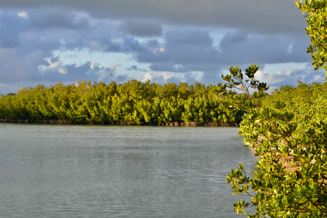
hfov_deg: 24.6
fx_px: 749
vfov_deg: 16.6
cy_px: 109
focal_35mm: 82
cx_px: 164
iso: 5000
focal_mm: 55
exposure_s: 1/800
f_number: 14
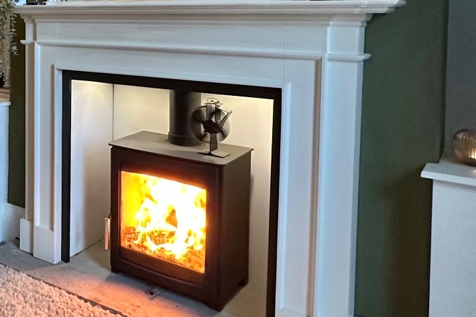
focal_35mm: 42
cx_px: -54
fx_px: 555
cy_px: 40
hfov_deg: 38.1
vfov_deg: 30.6
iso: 320
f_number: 2.2
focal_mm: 2.22
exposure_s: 1/50
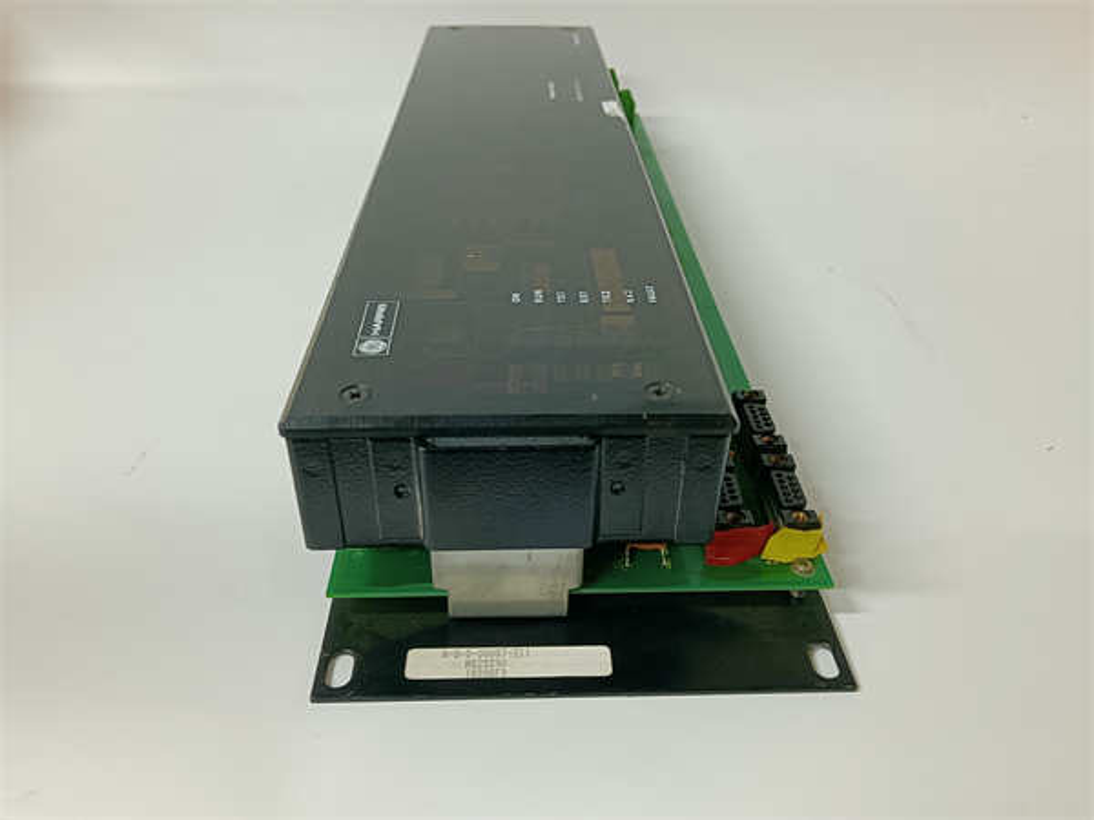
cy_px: 410
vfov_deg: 51.4
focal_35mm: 27
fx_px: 853
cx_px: 547
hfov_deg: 65.3
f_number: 1.9
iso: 833
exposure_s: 1/50
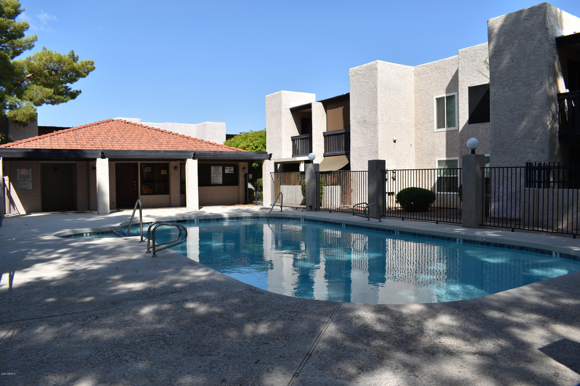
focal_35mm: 27
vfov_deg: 47.9
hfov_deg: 67.4
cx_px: 290
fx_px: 435
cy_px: 193
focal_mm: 18
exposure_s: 1/320
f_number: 9
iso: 100
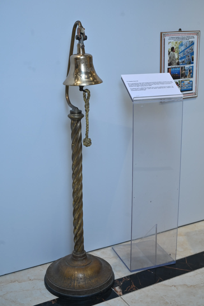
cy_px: 153
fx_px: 400
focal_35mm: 47
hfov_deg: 28.6
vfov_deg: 41.9
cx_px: 102
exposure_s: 1/160
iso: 500
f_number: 5.6
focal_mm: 47
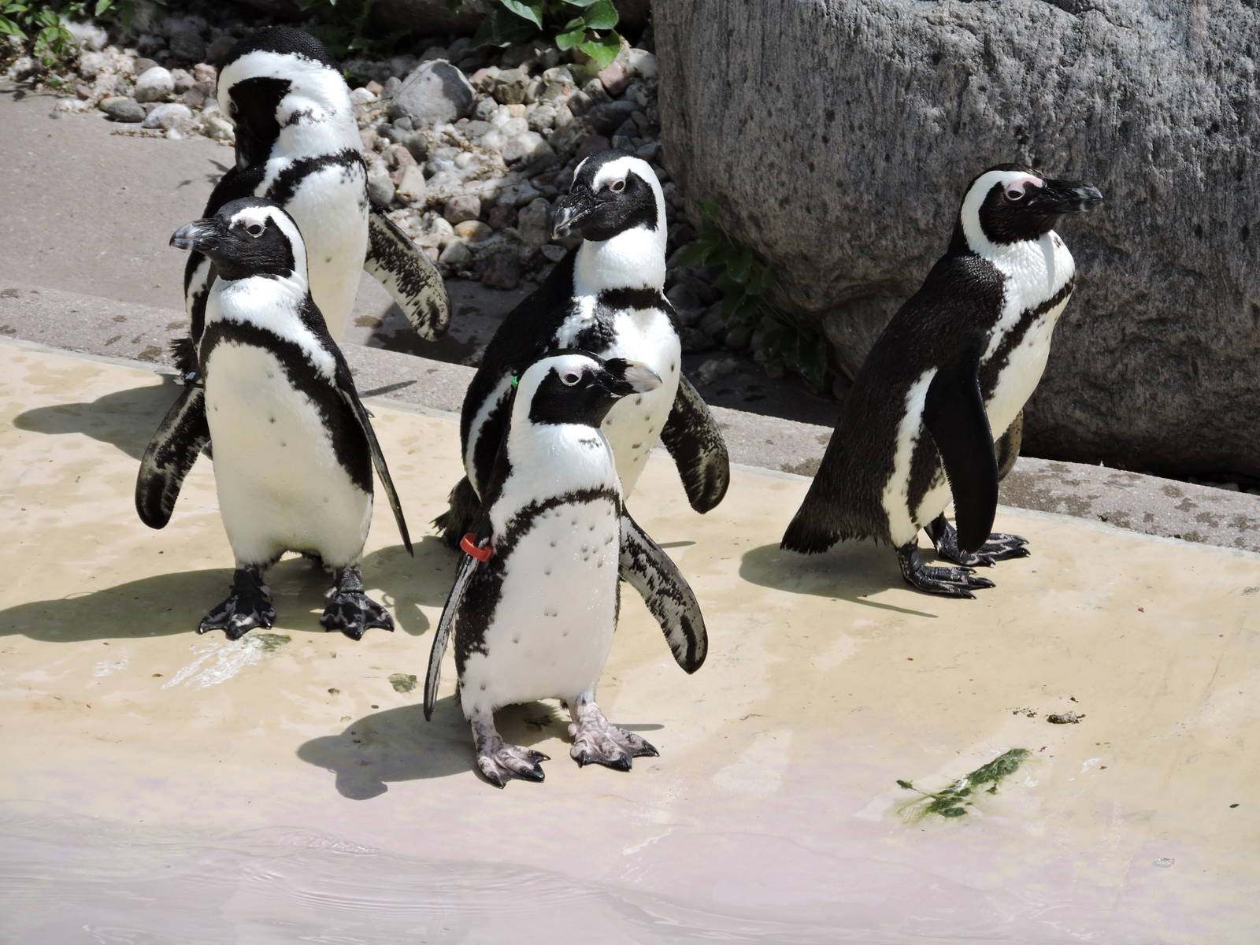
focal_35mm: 325
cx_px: 630
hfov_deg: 6.1
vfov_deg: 4.6
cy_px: 472
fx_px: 11830
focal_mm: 58
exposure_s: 1/800
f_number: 4.8
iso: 100
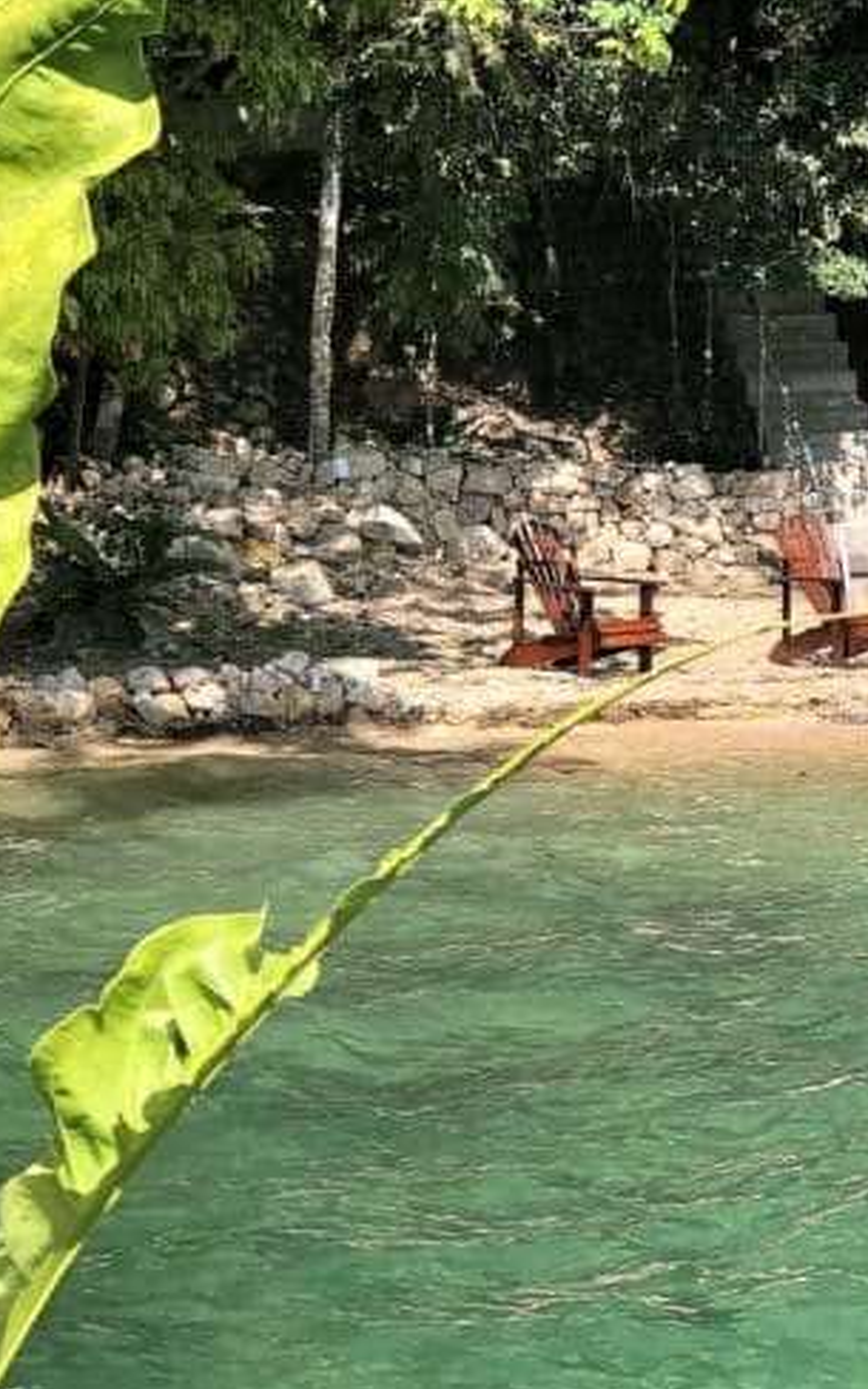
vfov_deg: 21.0
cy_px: 666
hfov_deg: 13.1
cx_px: 805
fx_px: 3747
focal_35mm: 99
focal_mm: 6.6
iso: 20
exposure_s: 1/333
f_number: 2.8
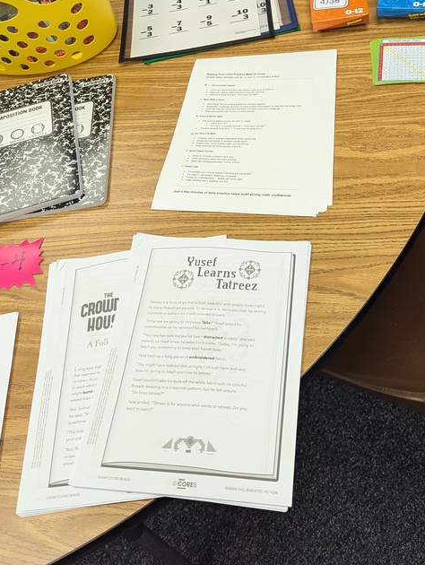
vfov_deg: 46.3
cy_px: 149
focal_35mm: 39
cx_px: 234
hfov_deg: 36.9
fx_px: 637
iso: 228
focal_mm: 6.81
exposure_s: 1/120
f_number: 1.85
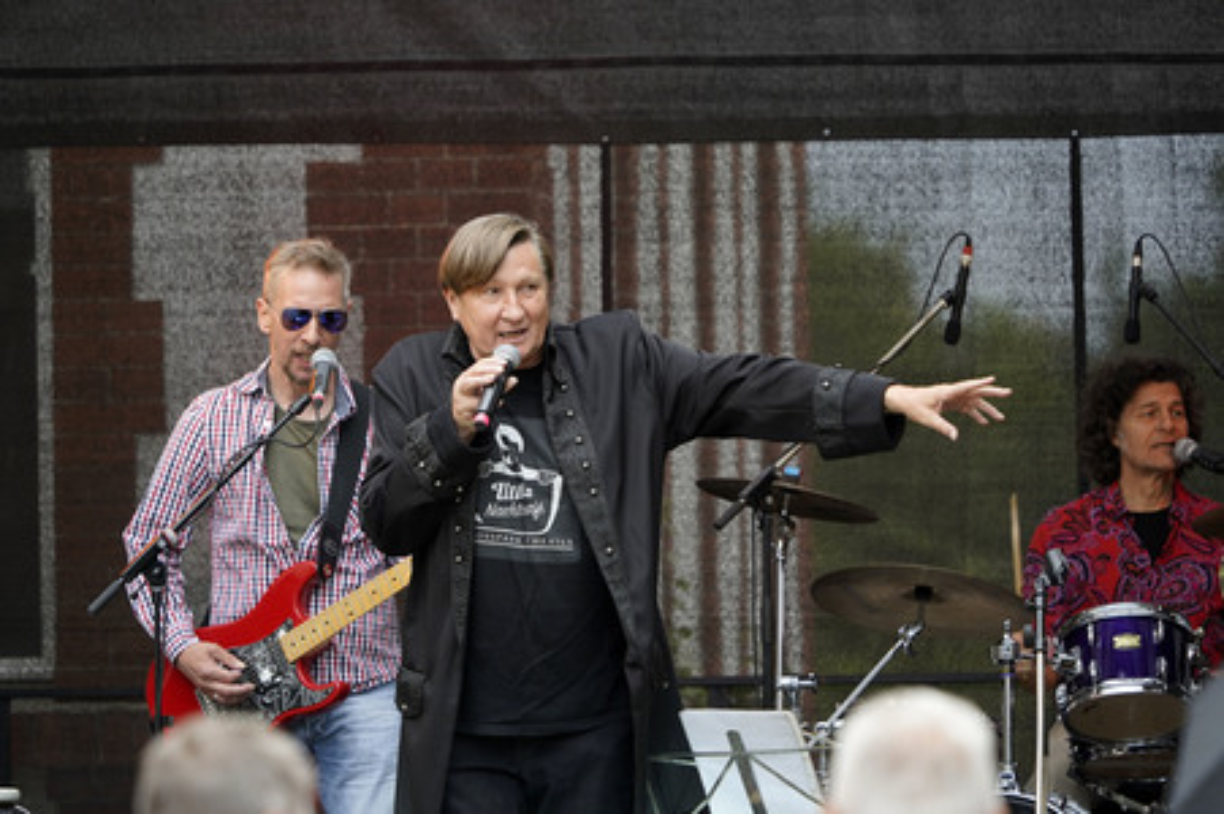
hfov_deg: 5.6
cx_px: 612
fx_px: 12604
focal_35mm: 371
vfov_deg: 3.7
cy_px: 407
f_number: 6.3
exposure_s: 1/125
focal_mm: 371
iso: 640
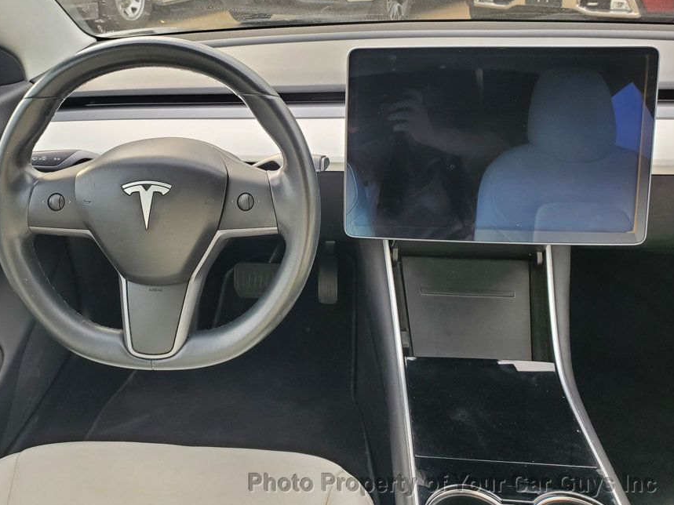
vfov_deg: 45.2
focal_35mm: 31
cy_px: 209
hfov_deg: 58.2
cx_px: 296
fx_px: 604
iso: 64
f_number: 2.4
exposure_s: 1/85
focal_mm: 4.3
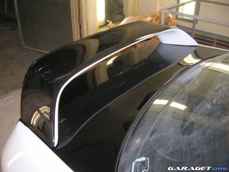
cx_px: 114
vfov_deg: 41.8
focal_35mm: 34
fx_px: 225
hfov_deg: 54.0
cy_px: 86
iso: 51
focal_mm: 5.7
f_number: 2.9
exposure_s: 1/60.1
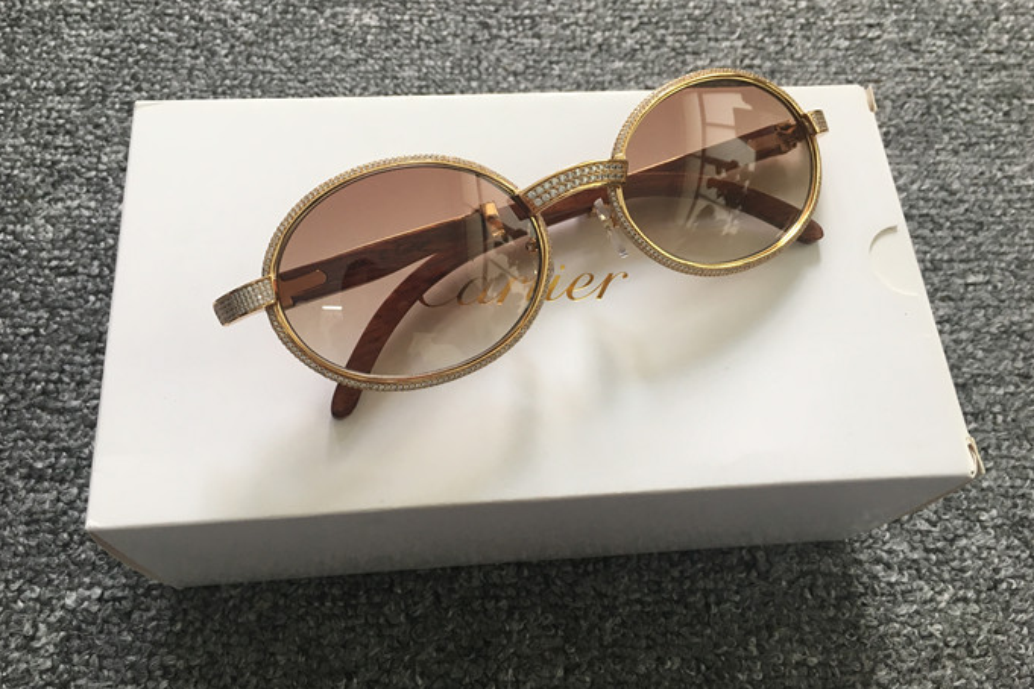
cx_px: 513
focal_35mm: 31
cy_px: 306
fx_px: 890
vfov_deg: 42.3
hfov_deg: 60.3
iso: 40
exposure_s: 1/33
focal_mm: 4.15
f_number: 2.2
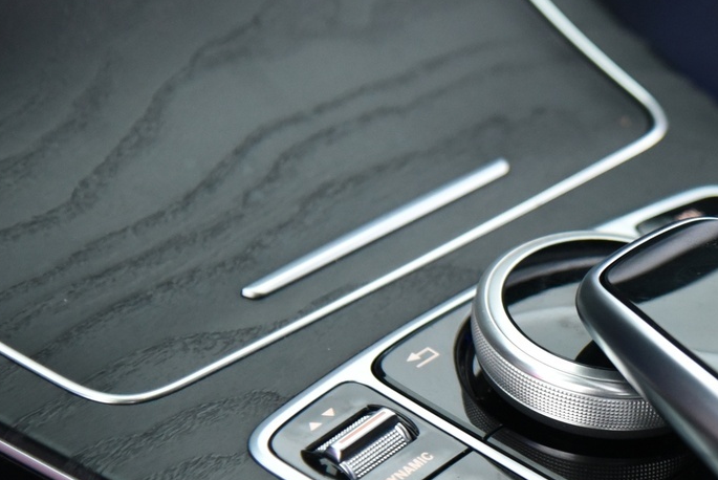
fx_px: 4052
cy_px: 419
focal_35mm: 203
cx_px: 681
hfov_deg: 10.1
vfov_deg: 6.8
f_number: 4
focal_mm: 86
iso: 4000
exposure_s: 1/30
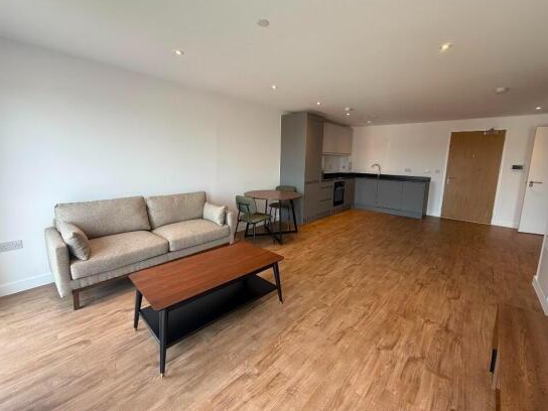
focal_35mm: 15
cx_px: 281
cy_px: 194
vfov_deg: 81.7
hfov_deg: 98.2
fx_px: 237
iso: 100
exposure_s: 1/100
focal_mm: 2.22
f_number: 2.2
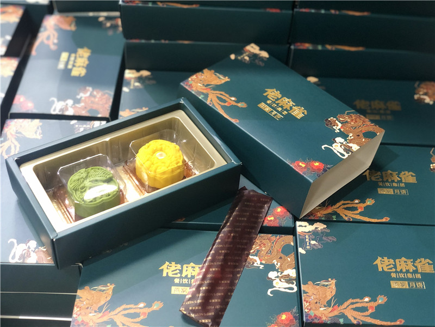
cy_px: 164
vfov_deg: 28.0
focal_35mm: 52
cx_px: 218
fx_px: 653
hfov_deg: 36.8
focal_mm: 6
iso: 160
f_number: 2.4
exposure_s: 1/12
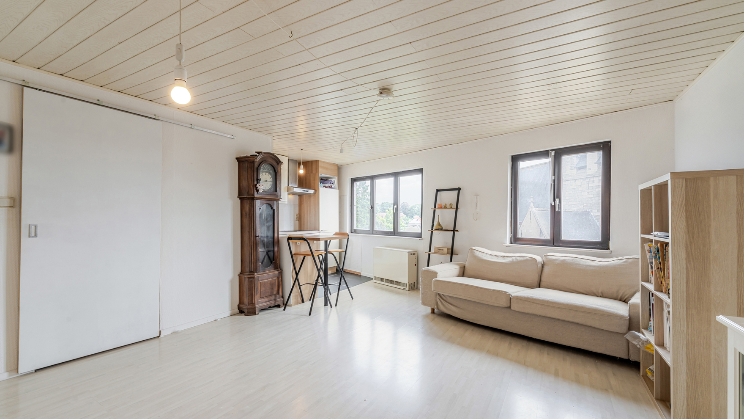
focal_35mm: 15
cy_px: 212
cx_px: 373
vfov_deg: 70.5
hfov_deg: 103.0
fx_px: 296
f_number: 11
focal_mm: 14
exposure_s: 1/20
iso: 250
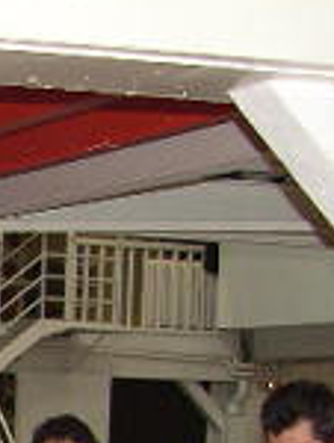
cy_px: 647
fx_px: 1911
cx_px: -361
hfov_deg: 9.3
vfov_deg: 12.6
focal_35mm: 149
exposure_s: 1/30
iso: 100
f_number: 2.5
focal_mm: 9
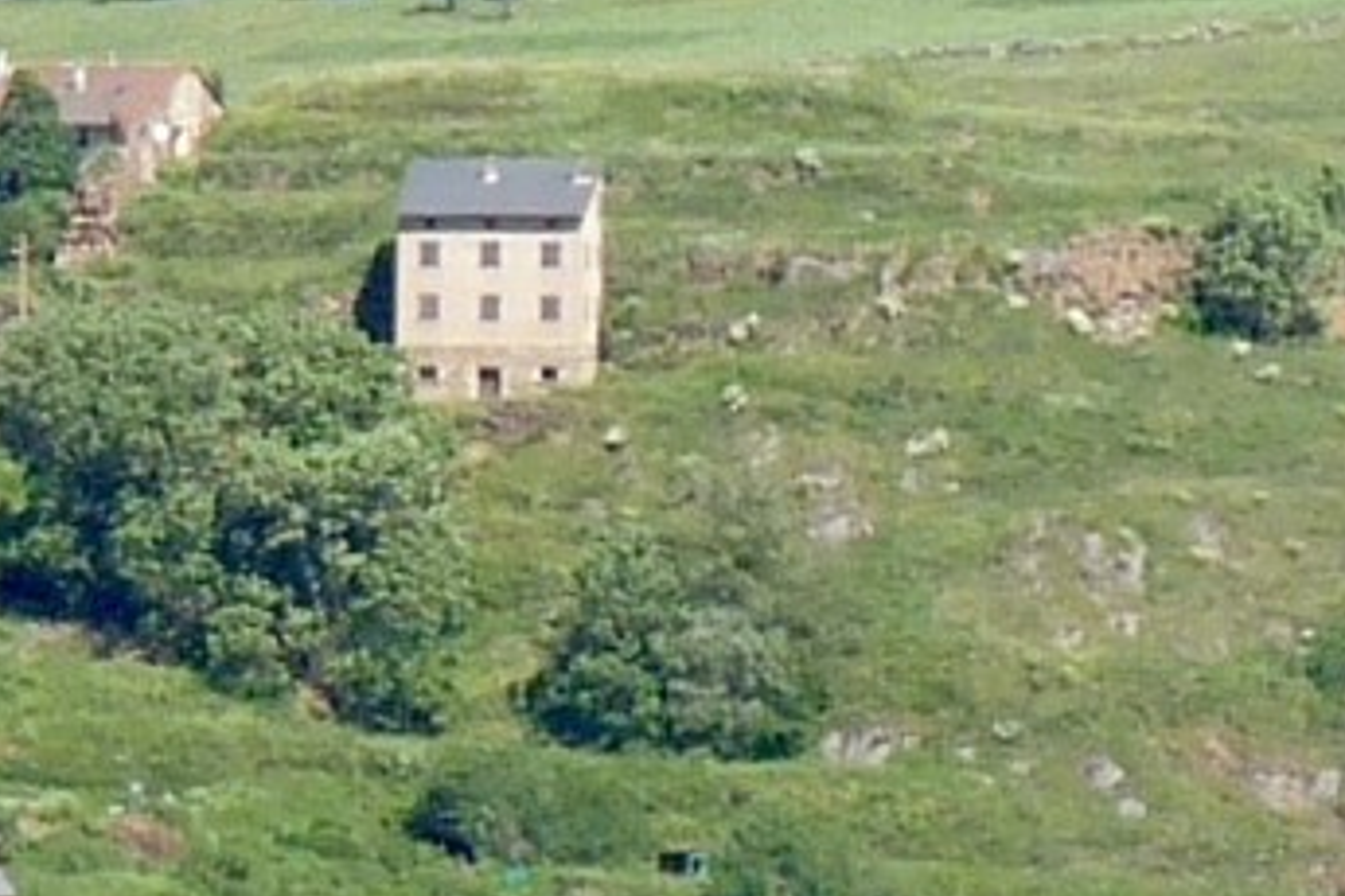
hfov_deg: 2.1
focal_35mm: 999
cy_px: 261
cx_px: -1770
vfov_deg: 1.4
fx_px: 37321
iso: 100
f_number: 5.6
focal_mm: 20.8
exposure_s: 1/320
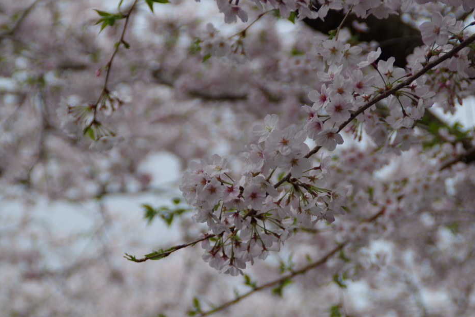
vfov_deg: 9.2
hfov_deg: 13.8
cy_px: 167
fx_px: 1965
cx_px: 253
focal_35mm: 149
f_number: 5.6
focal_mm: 90
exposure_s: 1/320
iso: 100
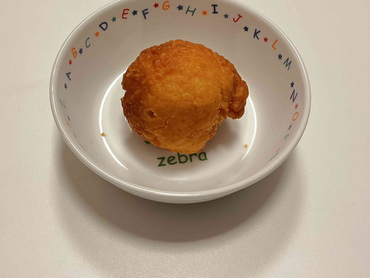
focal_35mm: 45
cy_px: 85
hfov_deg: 42.0
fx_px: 481
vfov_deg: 31.8
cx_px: 167
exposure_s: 1/60
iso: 50
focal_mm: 3
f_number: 1.8
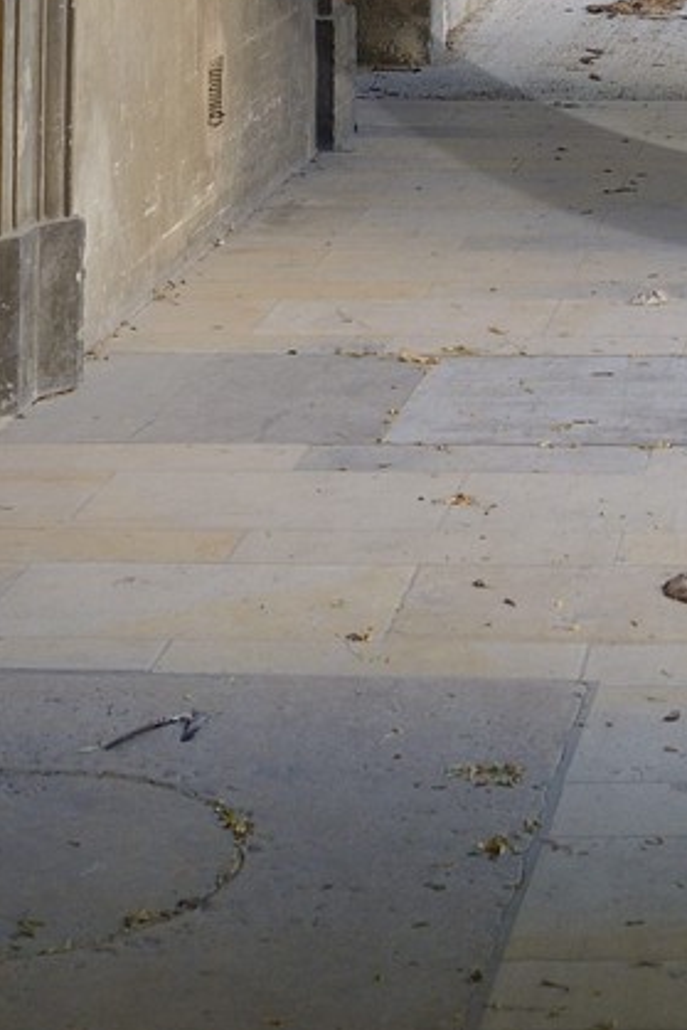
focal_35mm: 111
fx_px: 3174
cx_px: 837
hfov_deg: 12.1
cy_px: -510
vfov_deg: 16.7
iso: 800
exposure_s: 1/50
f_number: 5.6
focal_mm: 29
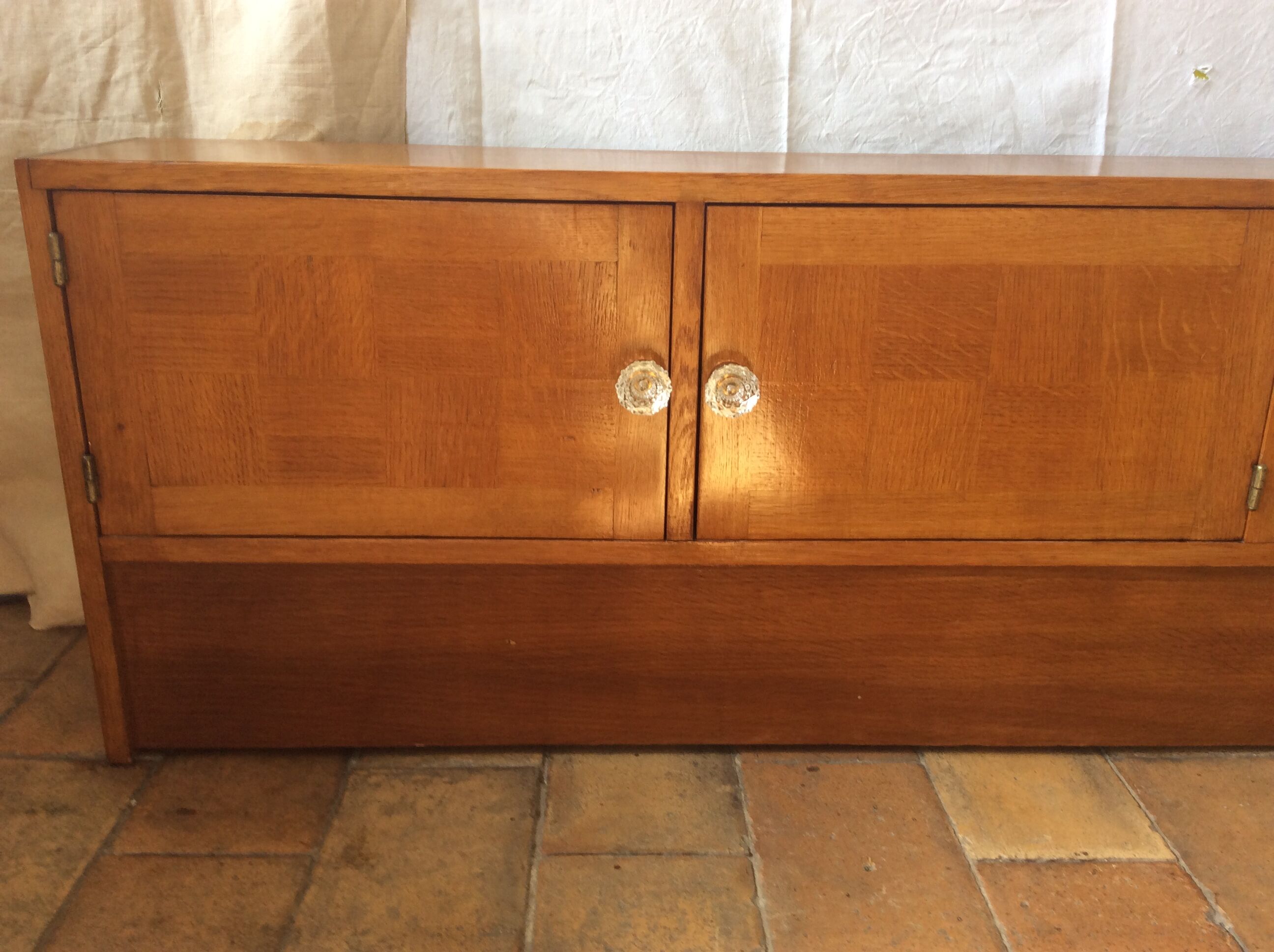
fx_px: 1176
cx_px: 637
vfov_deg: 44.1
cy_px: 476
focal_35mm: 32
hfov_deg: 56.9
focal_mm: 3.3
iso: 32
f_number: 2.4
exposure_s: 1/25
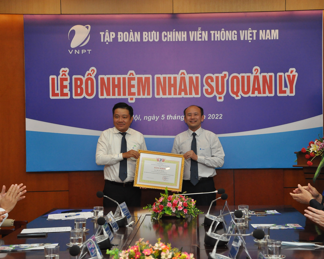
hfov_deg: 24.9
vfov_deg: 20.0
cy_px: 130
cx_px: 176
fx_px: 734
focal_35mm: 77
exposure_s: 1/200
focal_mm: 45
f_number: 6.3
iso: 1600
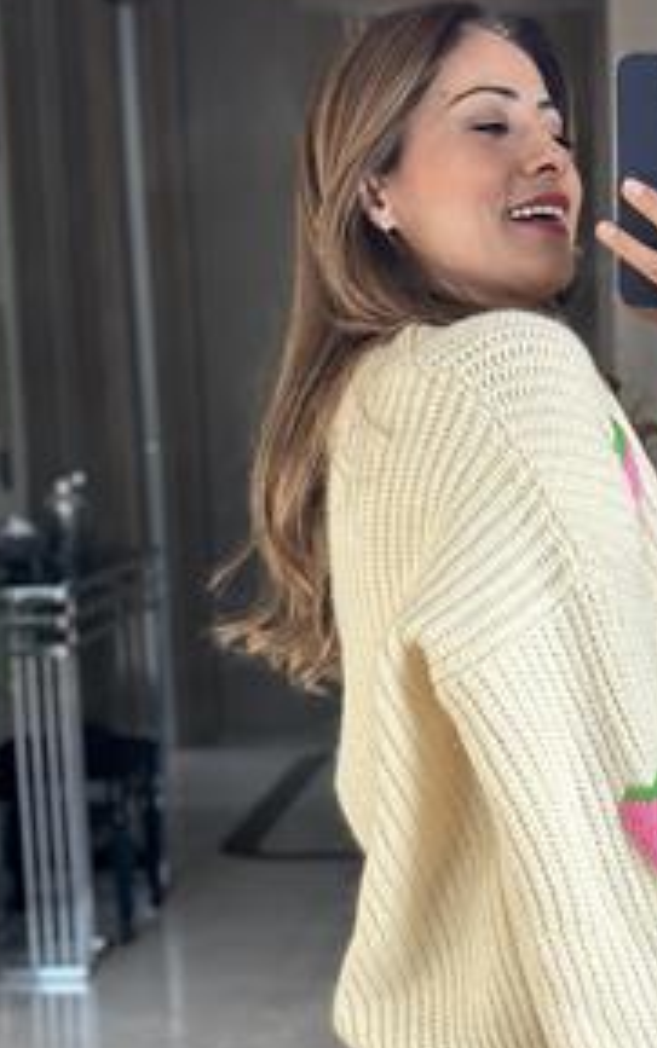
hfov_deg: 14.6
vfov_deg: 23.1
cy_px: 762
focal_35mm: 89
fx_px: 2546
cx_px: 530
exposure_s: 1/131
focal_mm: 6.86
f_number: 1.78
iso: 125
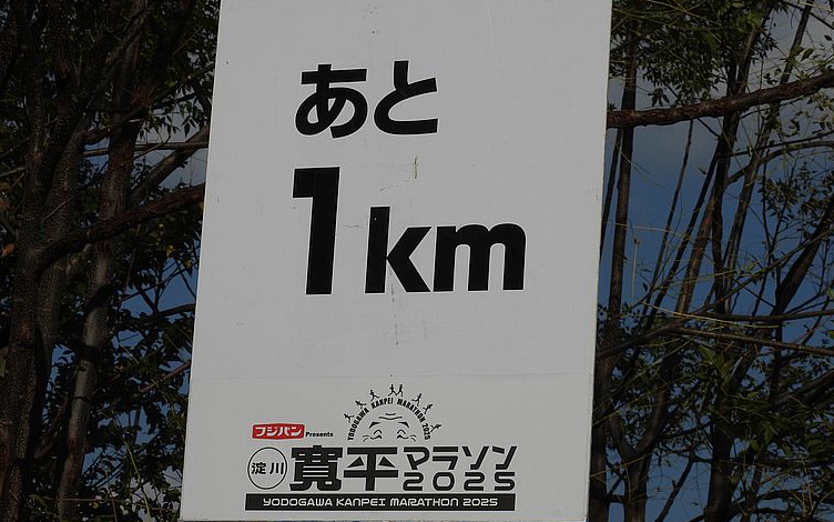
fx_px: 3205
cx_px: 406
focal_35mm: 141
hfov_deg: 14.8
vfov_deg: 9.3
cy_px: 237
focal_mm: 22.3
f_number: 6.3
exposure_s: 1/1600
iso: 100
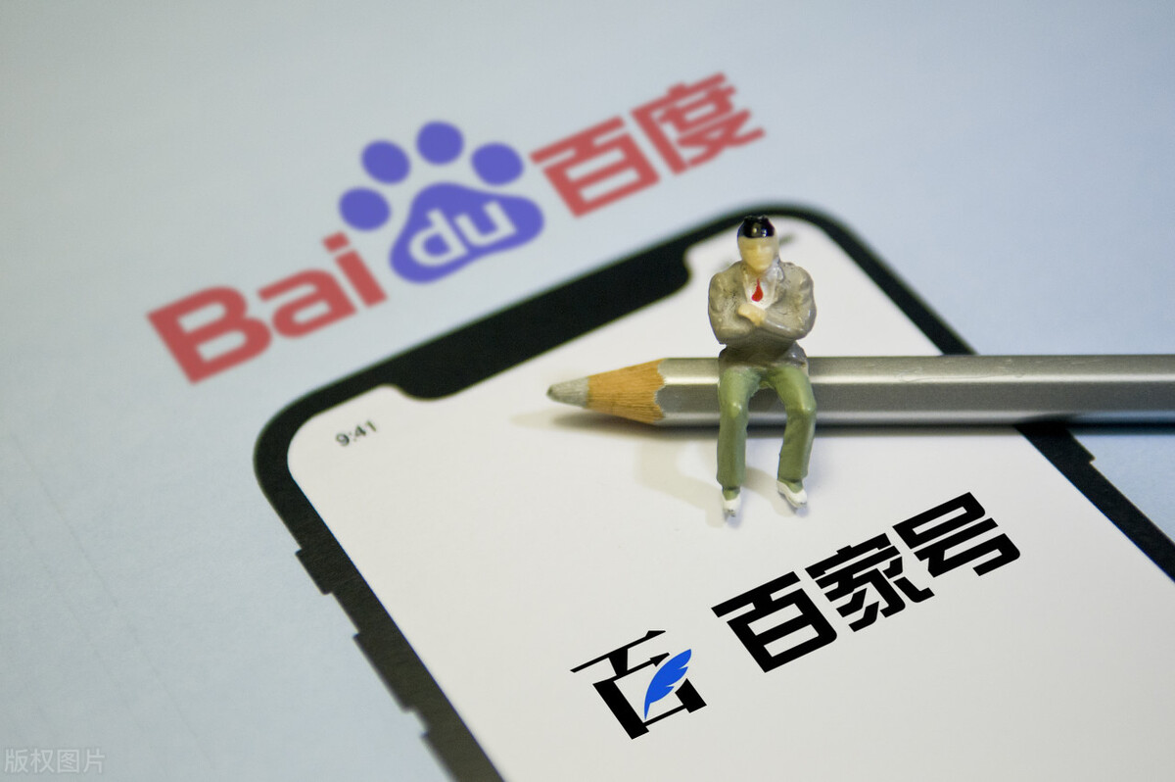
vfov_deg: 16.5
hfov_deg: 24.6
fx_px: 2690
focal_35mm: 82
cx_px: 588
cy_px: 391
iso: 800
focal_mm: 55
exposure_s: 1/4000
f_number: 2.8
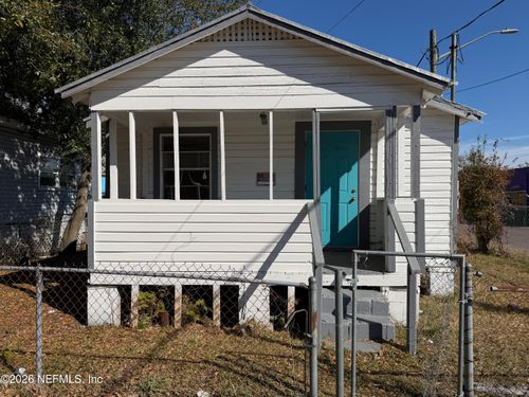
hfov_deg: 71.6
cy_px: 198
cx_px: 264
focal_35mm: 24
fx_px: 367
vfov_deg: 56.8
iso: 80
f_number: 1.78
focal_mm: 6.76
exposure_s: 1/9091
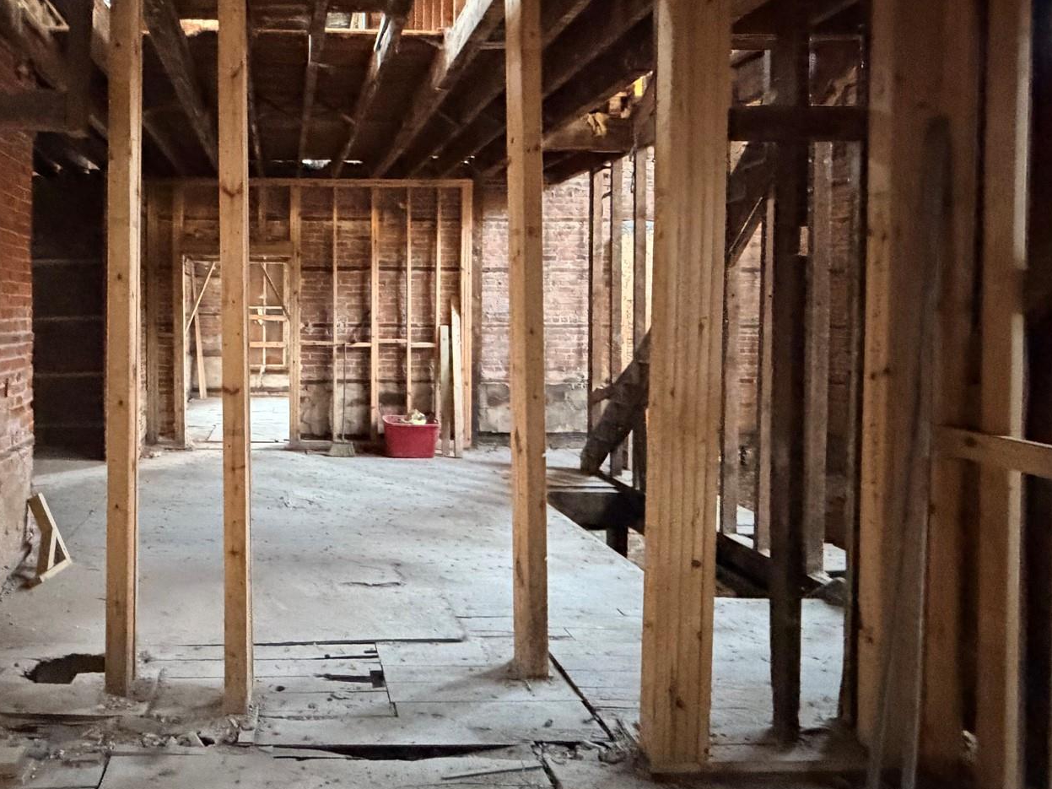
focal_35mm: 23
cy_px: 322
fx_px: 699
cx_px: 306
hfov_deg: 70.5
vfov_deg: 58.5
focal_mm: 2.22
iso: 1600
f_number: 2.2
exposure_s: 1/36
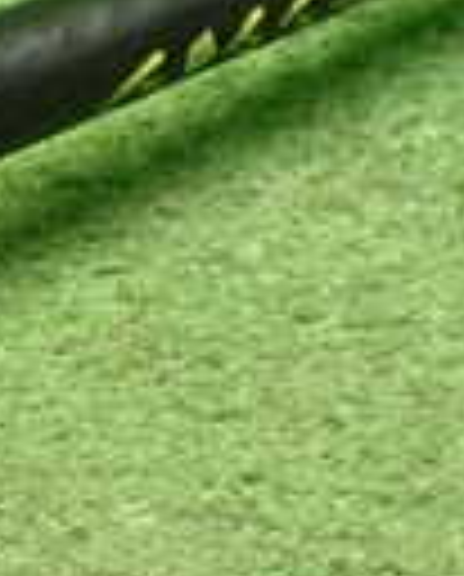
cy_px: 320
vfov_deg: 14.0
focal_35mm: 137
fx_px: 2343
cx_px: -194
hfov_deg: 11.0
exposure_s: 1/60
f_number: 2.3
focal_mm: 5.4
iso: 800
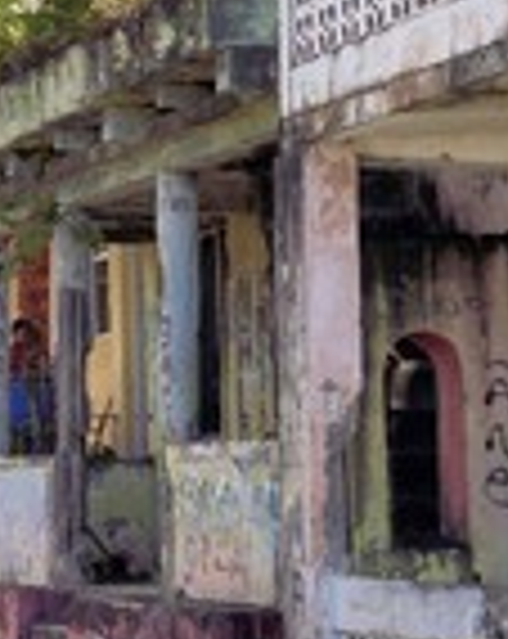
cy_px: 176
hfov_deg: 10.8
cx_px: -153
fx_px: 2621
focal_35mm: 139
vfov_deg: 13.8
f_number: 11
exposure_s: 1/250
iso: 200
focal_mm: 50
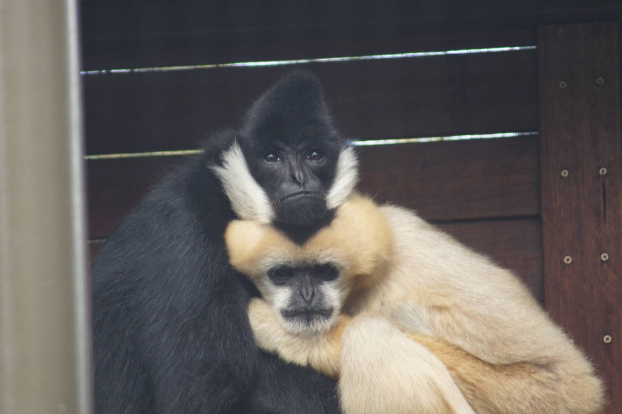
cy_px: 207
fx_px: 7771
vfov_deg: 3.1
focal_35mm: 450
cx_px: 311
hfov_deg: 4.6
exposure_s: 1/80
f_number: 5.6
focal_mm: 300
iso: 400
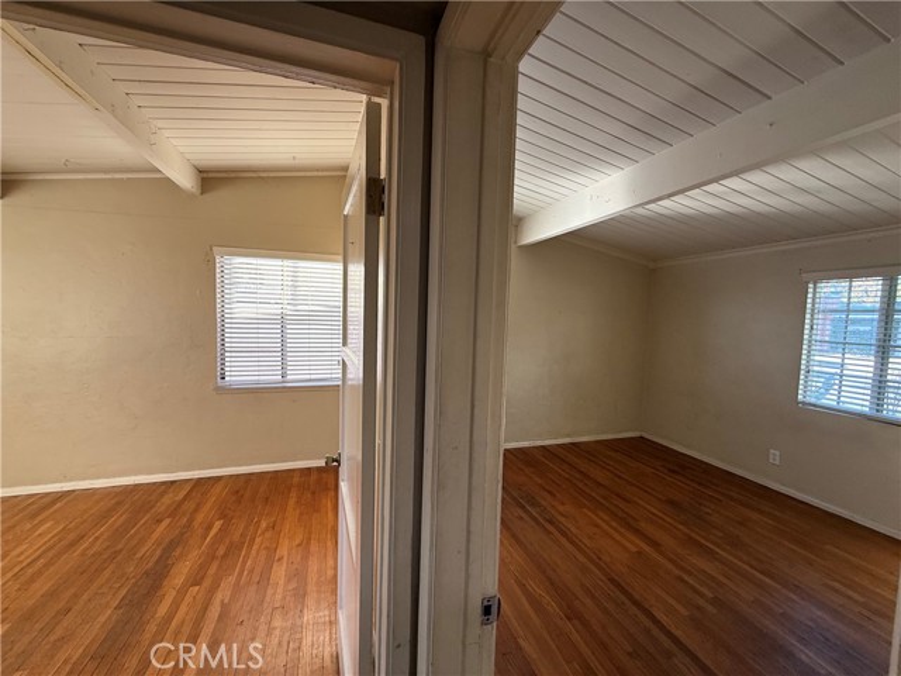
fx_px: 364
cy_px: 338
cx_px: 450
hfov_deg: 102.1
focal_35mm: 14
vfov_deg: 85.7
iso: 80
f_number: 2.2
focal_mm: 2.22
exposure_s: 1/99
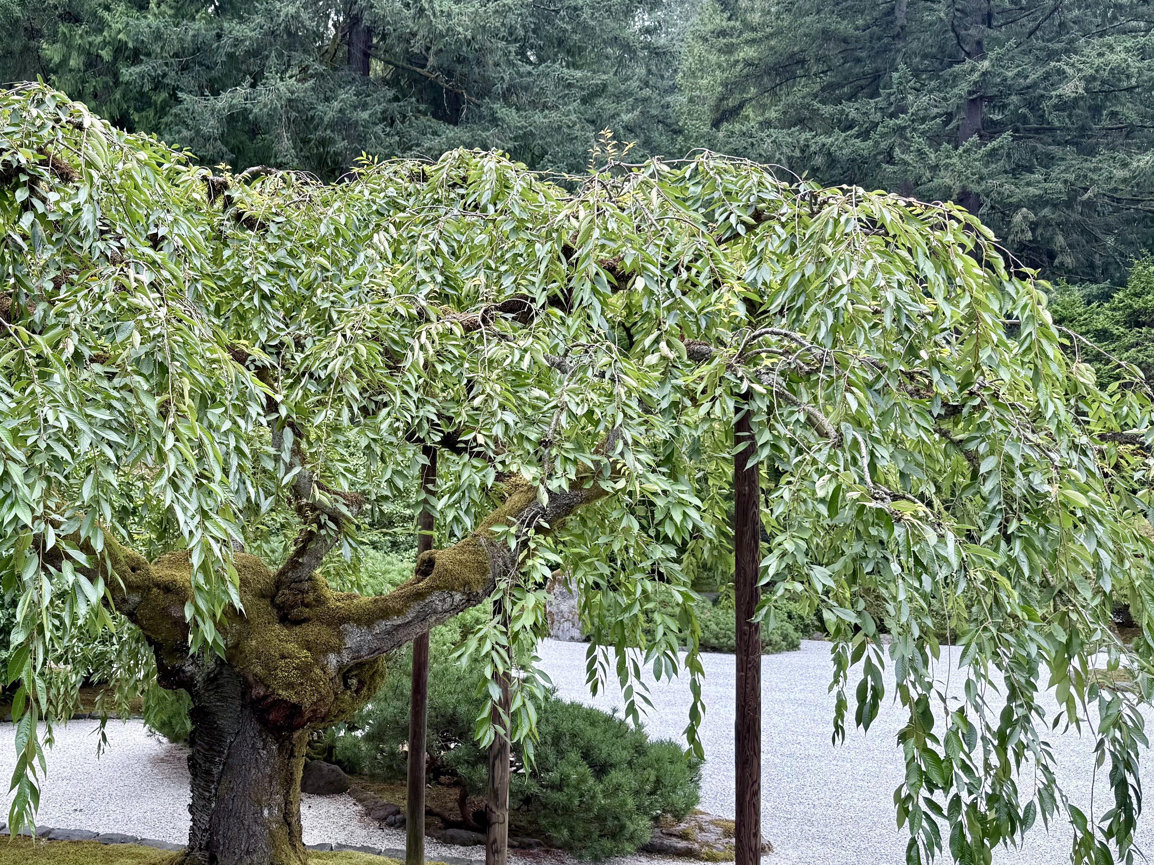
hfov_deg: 48.2
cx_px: 290
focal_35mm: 37
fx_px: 1234
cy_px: 484
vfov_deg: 38.6
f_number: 1.78
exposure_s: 1/401
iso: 80
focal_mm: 6.76
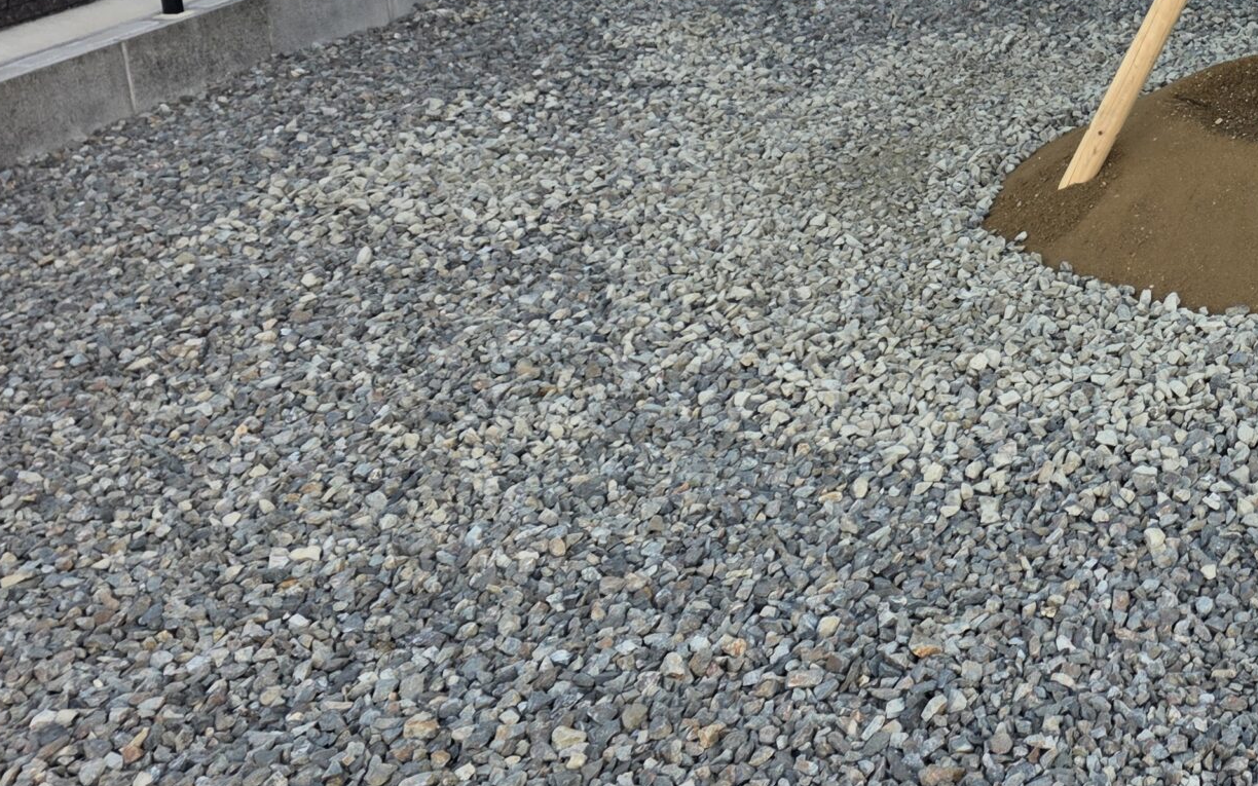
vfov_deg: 23.7
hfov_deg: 35.4
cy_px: -81
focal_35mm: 51
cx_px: 1286
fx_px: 1749
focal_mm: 6.3
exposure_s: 1/180
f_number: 1.7
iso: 80
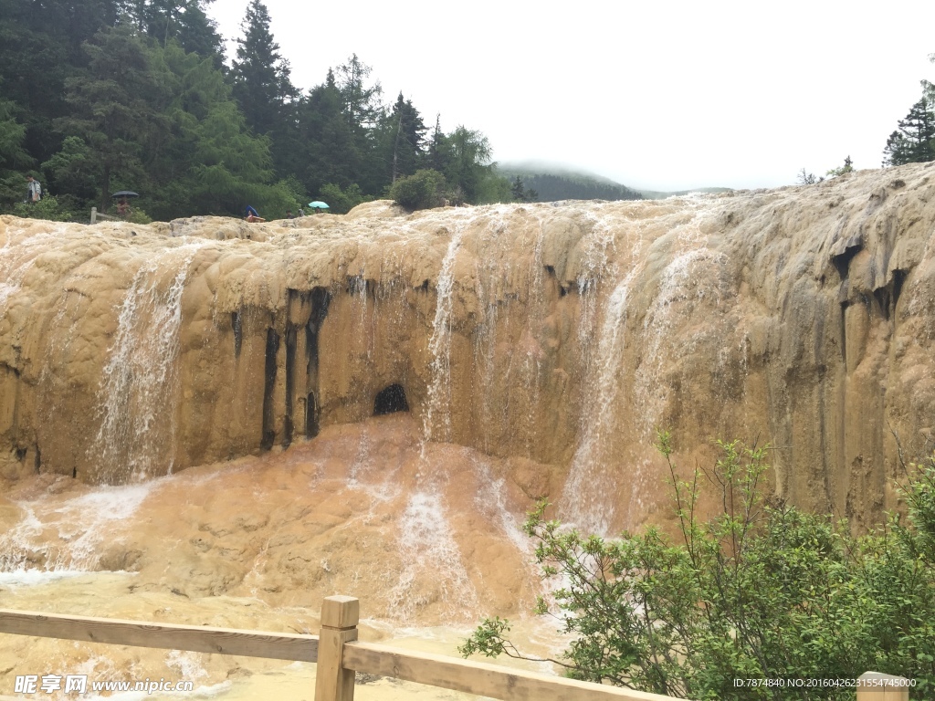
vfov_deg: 48.2
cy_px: 350
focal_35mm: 29
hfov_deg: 61.7
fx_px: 783
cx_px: 468
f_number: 2.2
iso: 32
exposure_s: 1/244
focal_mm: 4.15
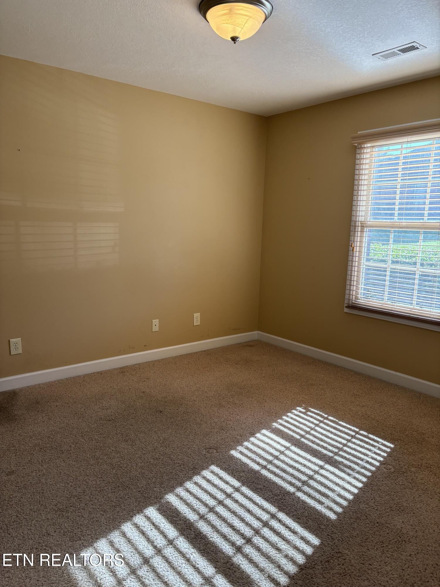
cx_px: 220
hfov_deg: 53.1
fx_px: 441
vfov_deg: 67.3
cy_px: 294
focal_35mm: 26
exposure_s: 1/157
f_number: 1.6
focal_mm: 5.96
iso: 64
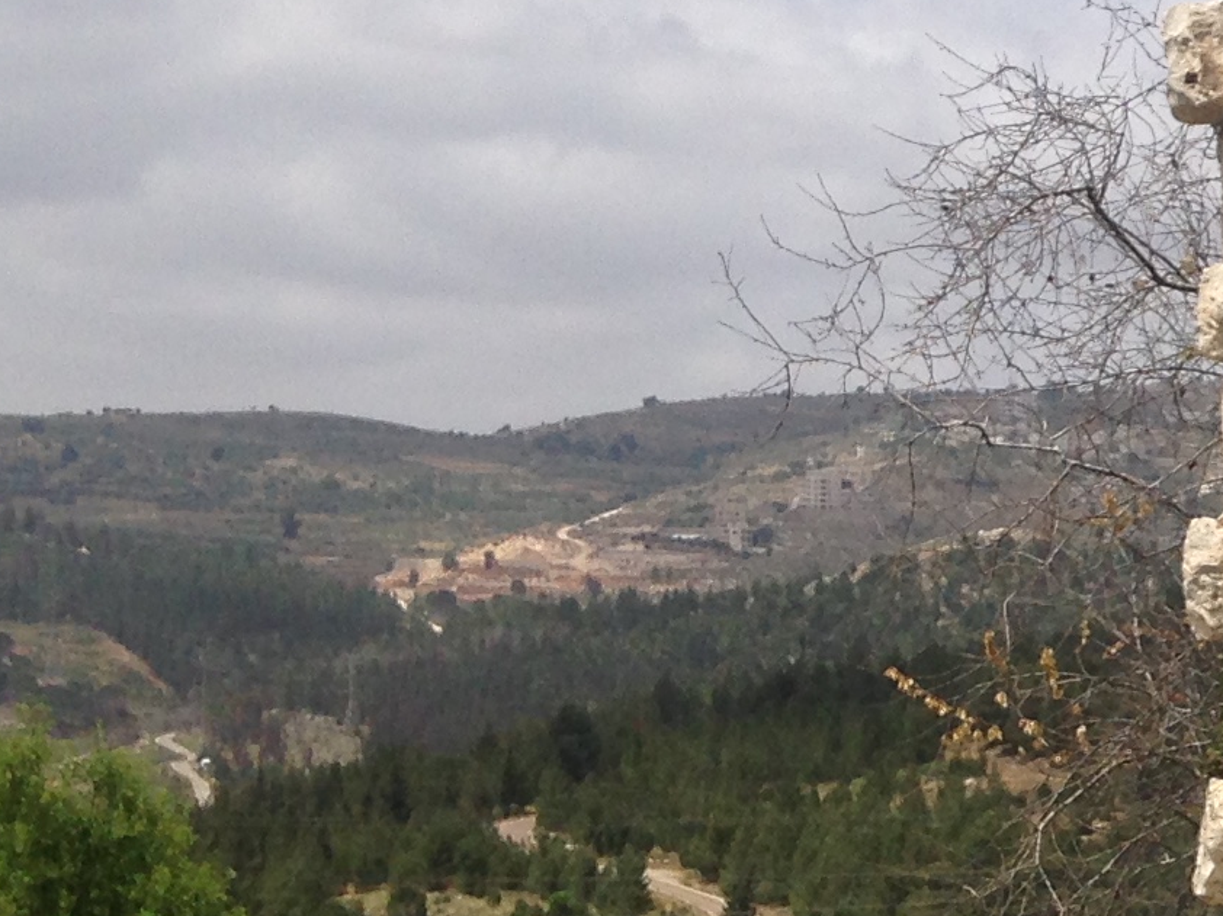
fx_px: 4521
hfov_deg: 14.0
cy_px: 642
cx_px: 2049
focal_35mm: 128
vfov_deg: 11.6
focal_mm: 4.12
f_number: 2.4
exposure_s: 1/2710
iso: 50
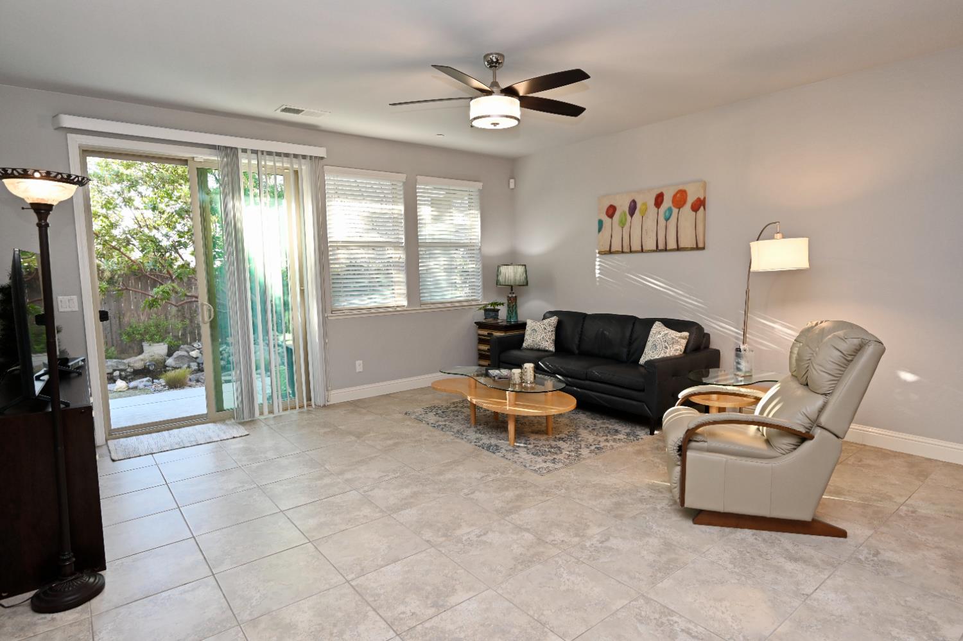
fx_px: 521
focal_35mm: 20
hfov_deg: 85.5
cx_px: 482
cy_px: 320
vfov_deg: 63.1
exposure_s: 1/60
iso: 320
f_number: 4
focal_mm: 19.5
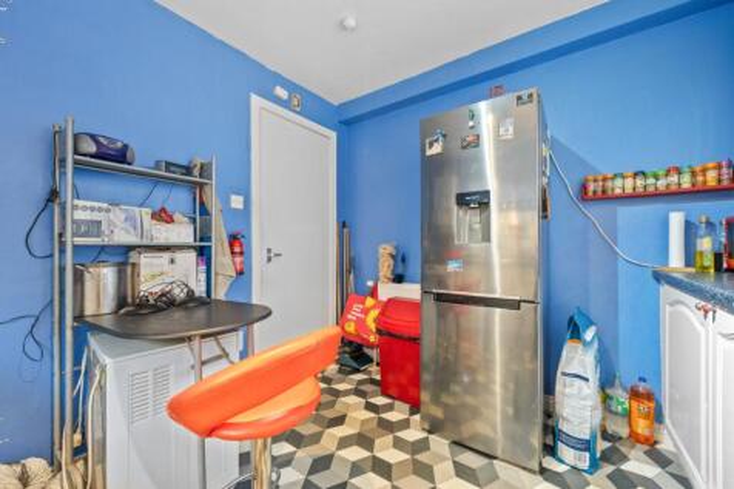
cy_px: 244
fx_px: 285
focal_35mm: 14
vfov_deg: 81.2
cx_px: 367
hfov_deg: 104.3
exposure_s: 1.6
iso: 2500
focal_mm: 14
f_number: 8
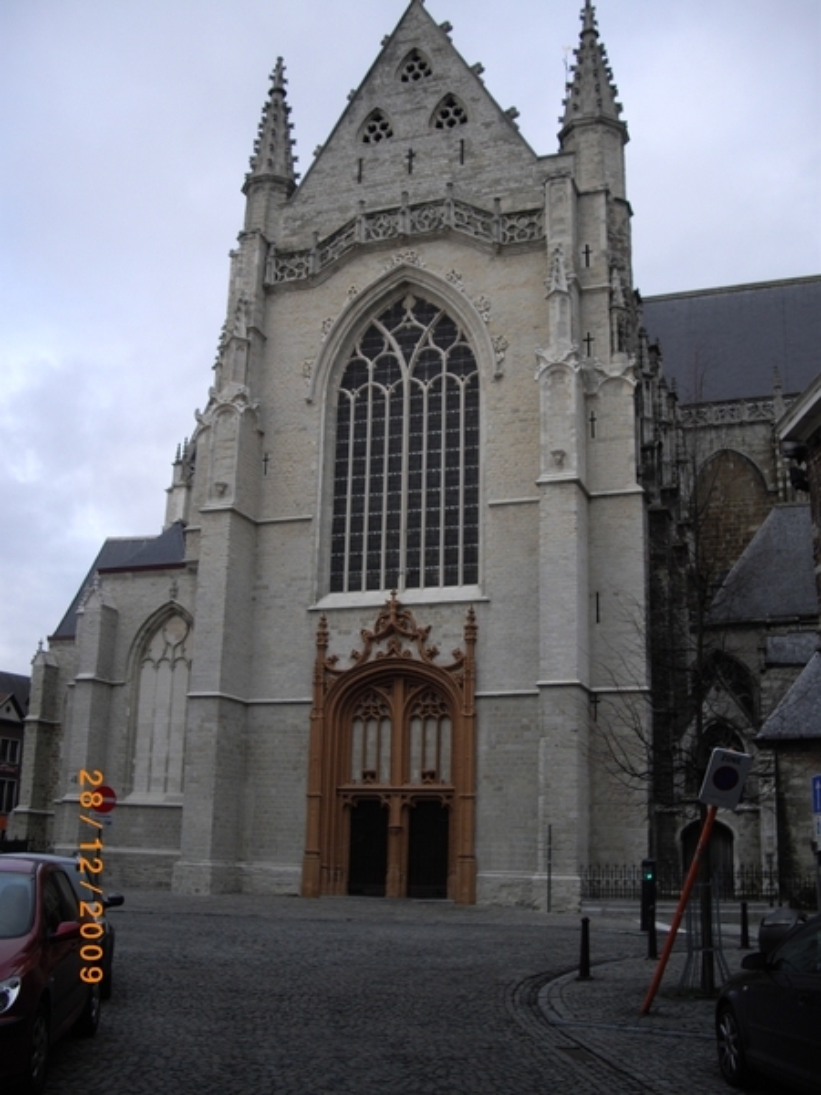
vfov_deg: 49.0
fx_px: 1202
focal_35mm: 38
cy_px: 548
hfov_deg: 37.7
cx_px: 410
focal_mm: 7.9
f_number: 2.8
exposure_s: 1/320
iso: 64
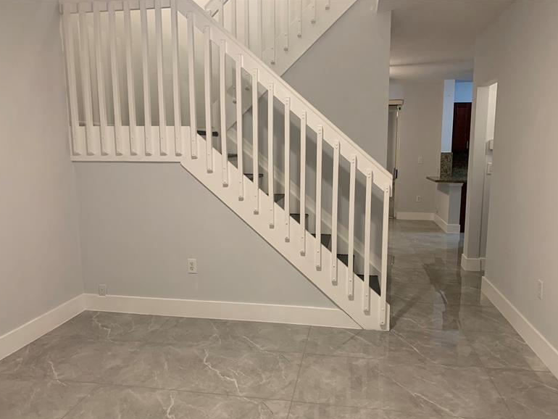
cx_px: 279
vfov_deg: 51.4
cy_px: 216
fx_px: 435
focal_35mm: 27
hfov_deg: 65.3
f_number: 1.8
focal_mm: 4.25
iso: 160
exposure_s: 1/60
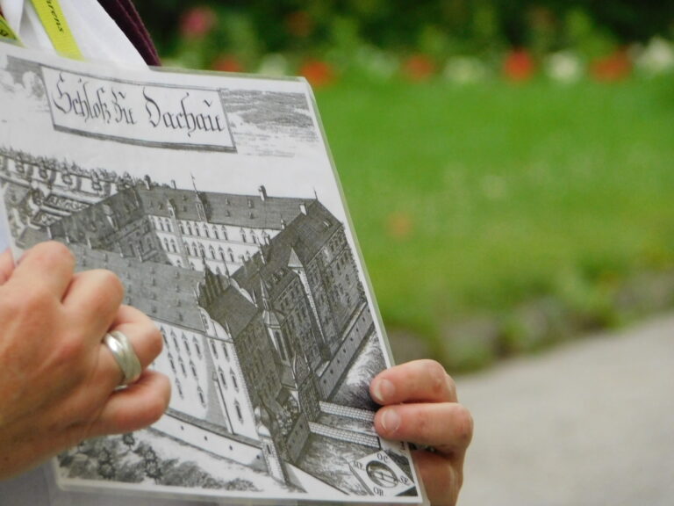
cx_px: 337
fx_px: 10008
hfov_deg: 3.9
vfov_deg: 2.9
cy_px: 253
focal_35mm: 514
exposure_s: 1/160
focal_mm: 91.2
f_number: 6
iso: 720
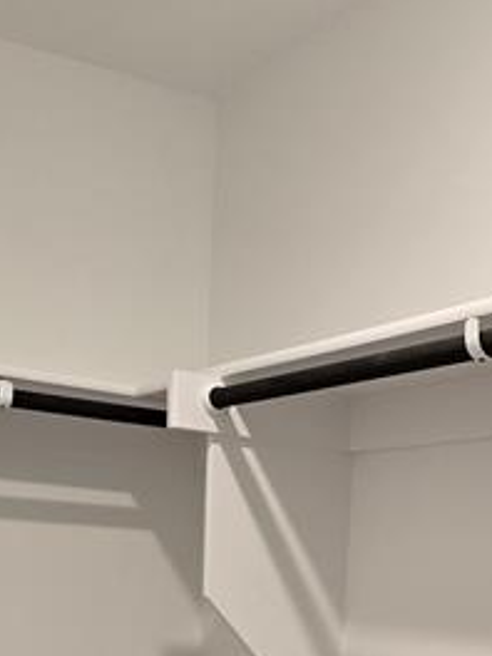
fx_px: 1270
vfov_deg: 25.4
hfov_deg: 21.8
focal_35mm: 67
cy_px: 825
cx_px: 350
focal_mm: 6.3
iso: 200
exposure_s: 1/120
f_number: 1.7
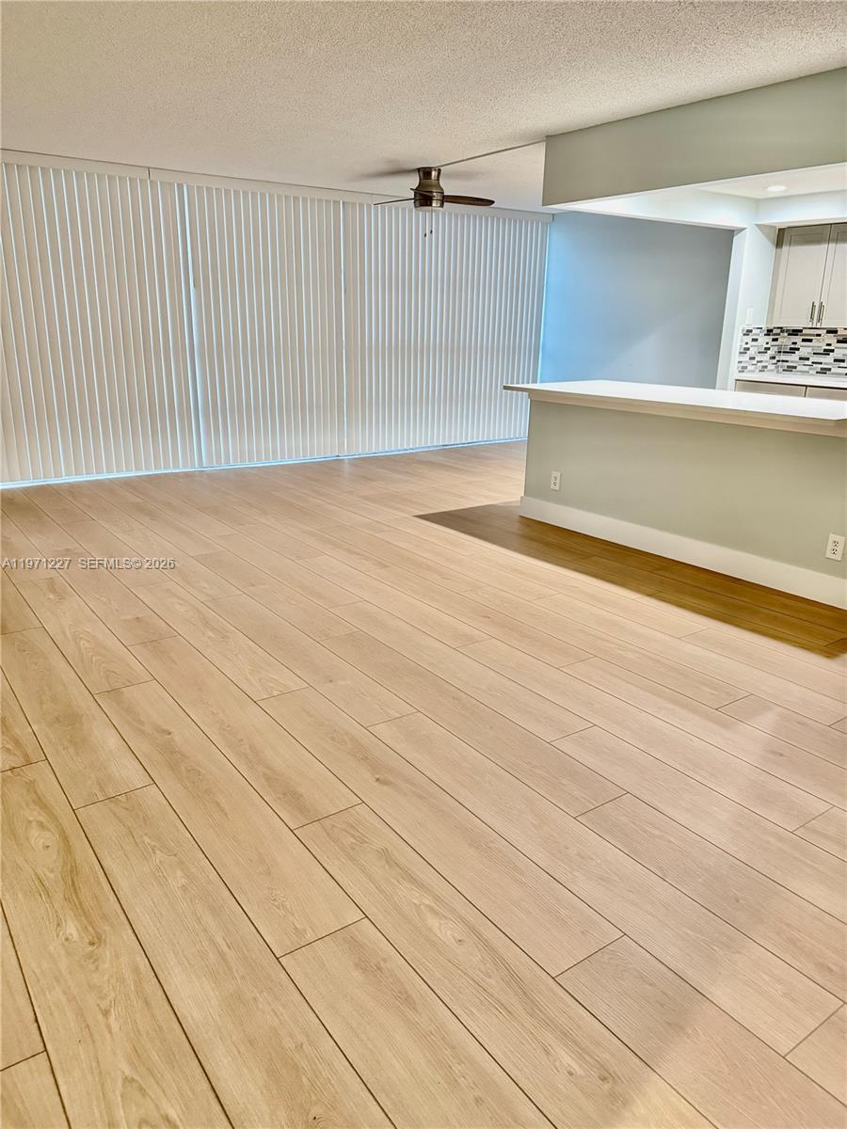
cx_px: 424
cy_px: 564
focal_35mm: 24
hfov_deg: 56.8
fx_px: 783
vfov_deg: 71.6
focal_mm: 6.76
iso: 1000
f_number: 1.78
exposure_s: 1/40
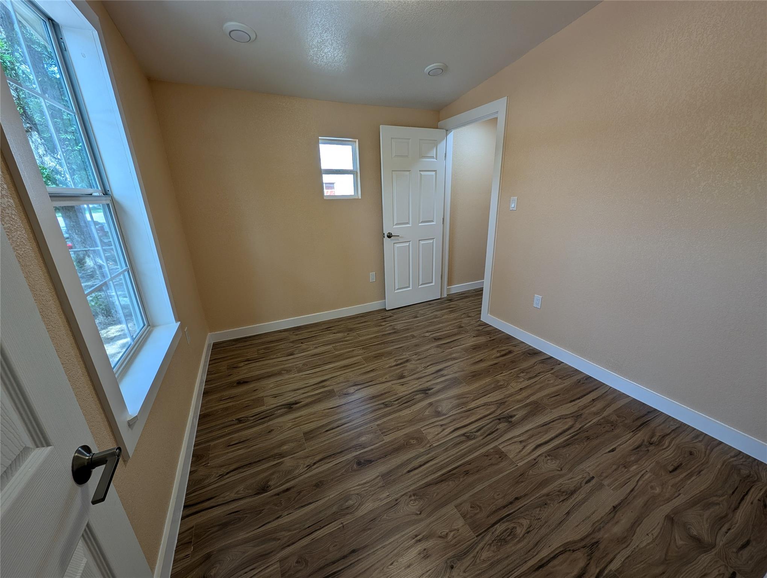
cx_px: 384
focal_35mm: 12
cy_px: 289
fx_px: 266
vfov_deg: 94.6
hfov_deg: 110.5
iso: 61
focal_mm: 2.23
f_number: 1.95
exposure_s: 1/120
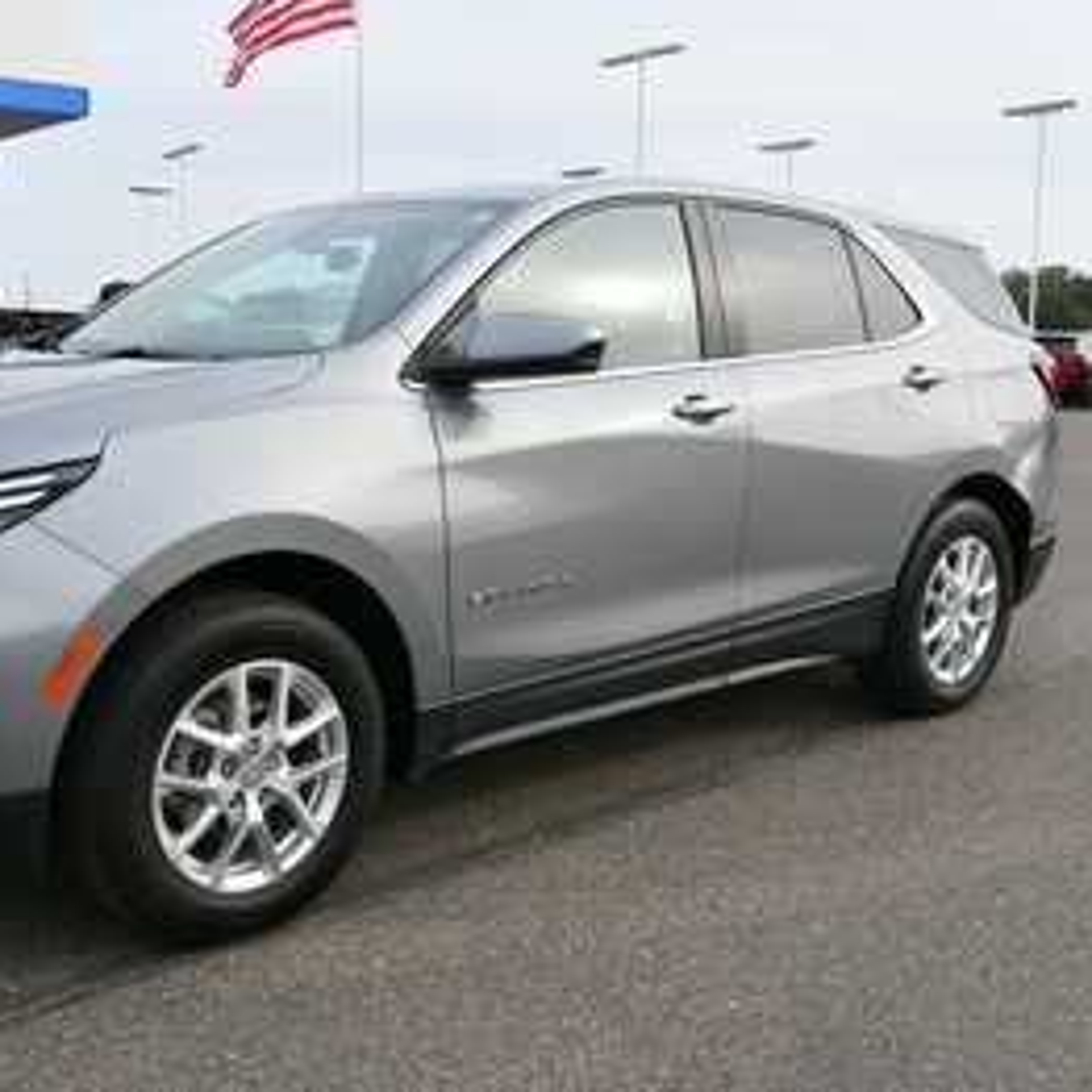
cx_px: 363
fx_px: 1392
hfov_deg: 42.3
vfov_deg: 42.8
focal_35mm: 39
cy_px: 544
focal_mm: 20
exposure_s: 1/250
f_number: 8
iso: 160
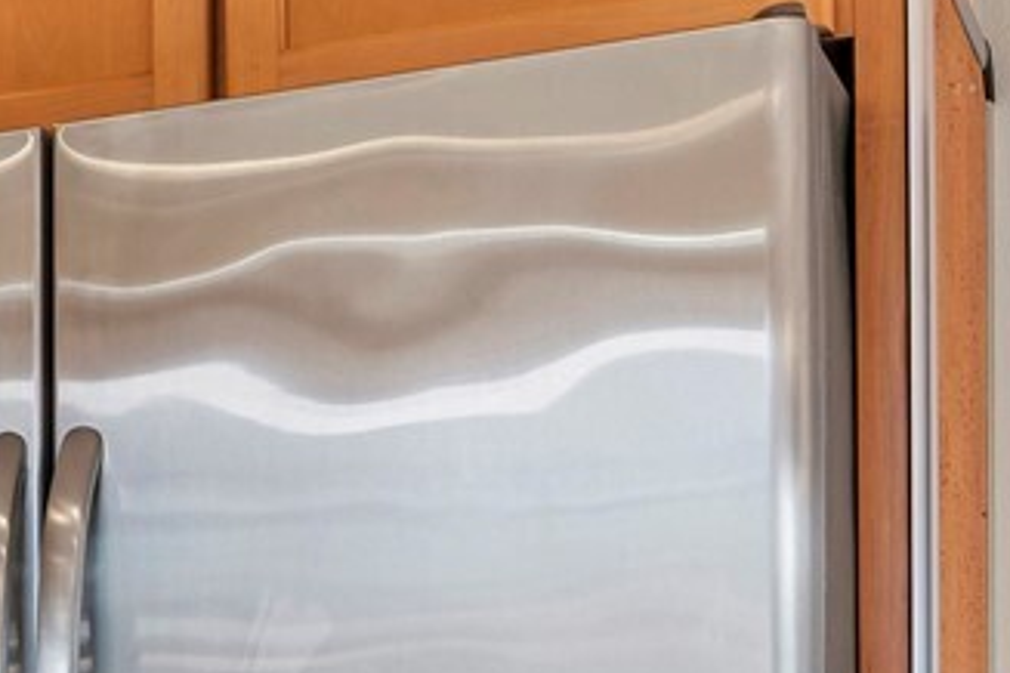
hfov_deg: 19.6
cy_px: 631
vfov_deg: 16.2
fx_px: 2328
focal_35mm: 83
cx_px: -692
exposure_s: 1/10
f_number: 8
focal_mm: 16
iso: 200
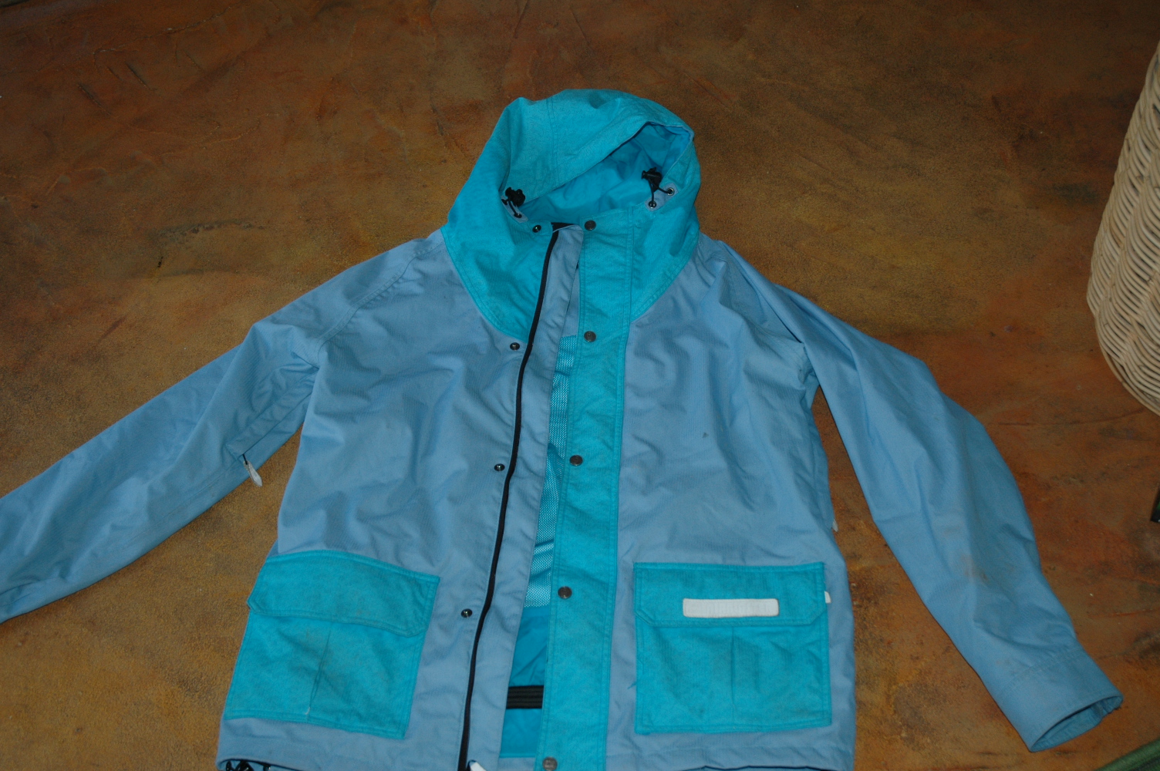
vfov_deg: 28.9
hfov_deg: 42.4
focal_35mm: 46
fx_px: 1497
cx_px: 580
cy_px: 386
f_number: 4
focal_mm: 31
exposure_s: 1/60
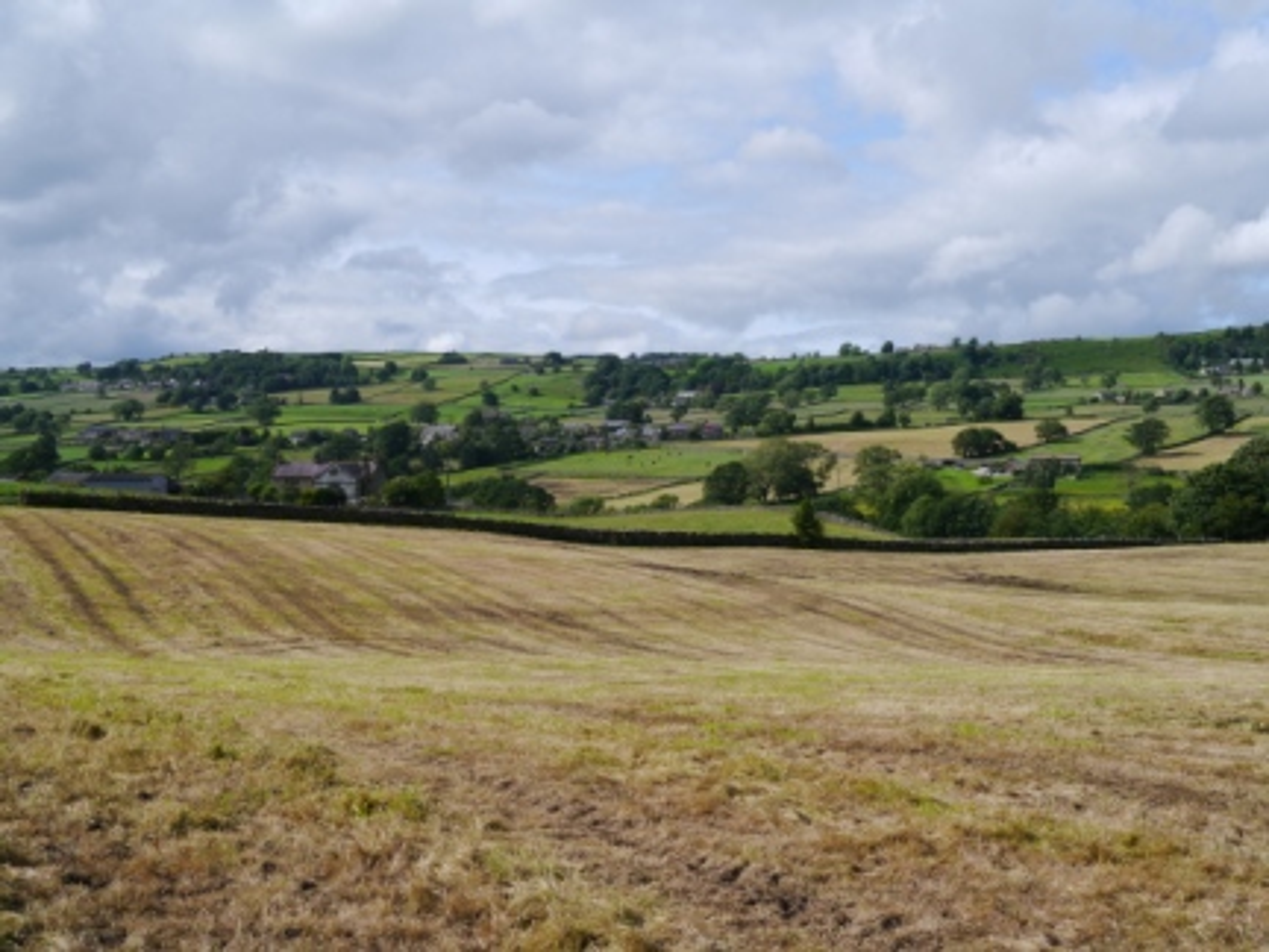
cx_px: 634
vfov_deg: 32.9
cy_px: 476
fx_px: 1613
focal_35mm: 44
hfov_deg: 42.9
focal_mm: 22
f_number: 9
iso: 160
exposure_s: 1/320
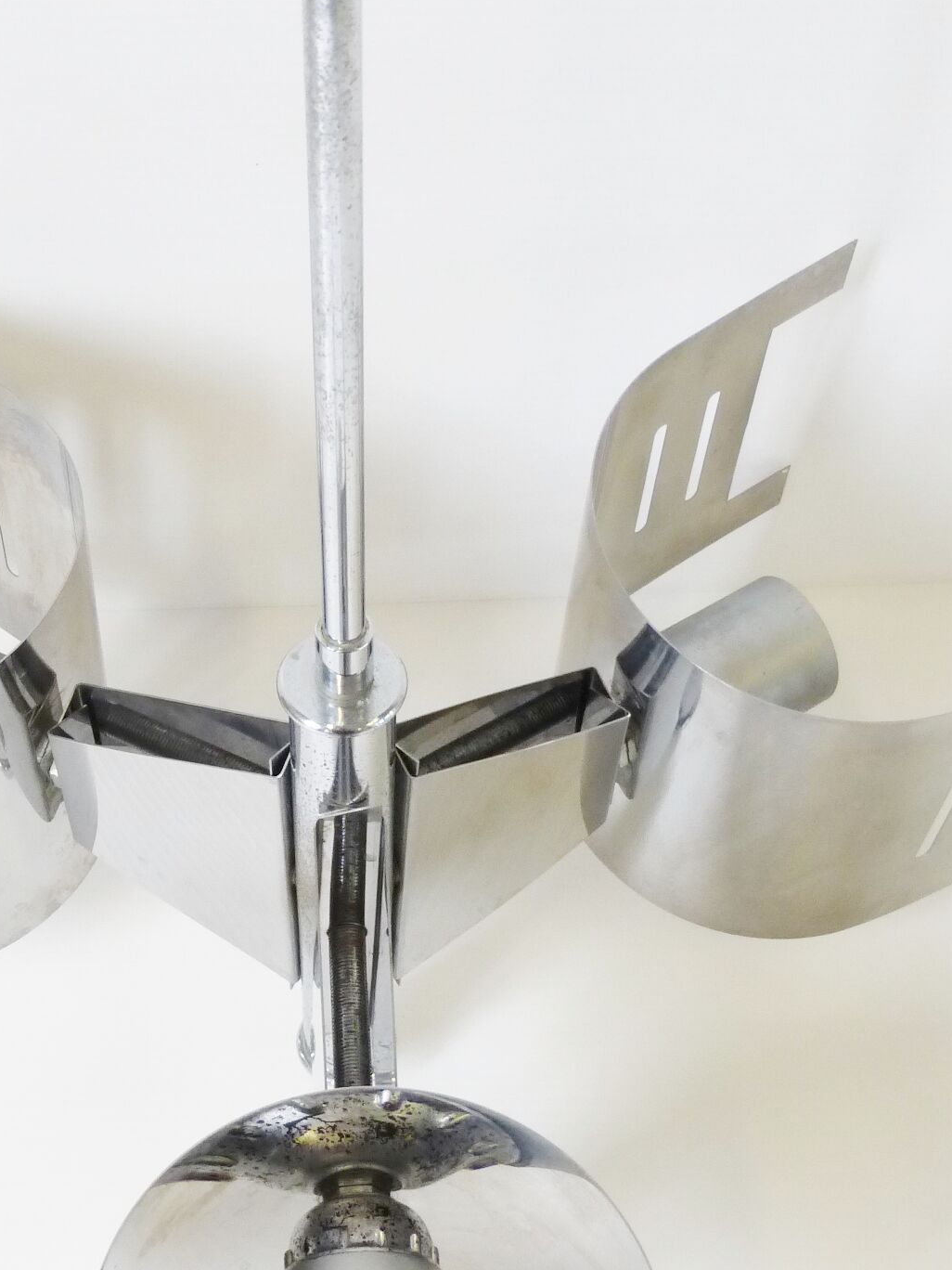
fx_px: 2127
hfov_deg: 25.2
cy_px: 855
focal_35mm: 58
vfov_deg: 32.9
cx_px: 375
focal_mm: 5.4
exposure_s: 1/60
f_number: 3.6
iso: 160
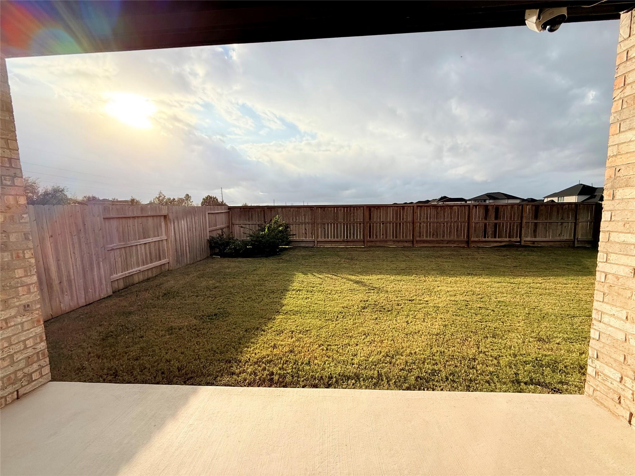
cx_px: 318
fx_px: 257
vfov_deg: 85.7
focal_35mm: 14
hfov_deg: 102.1
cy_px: 238
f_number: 2.2
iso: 64
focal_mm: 2.22
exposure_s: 1/2611
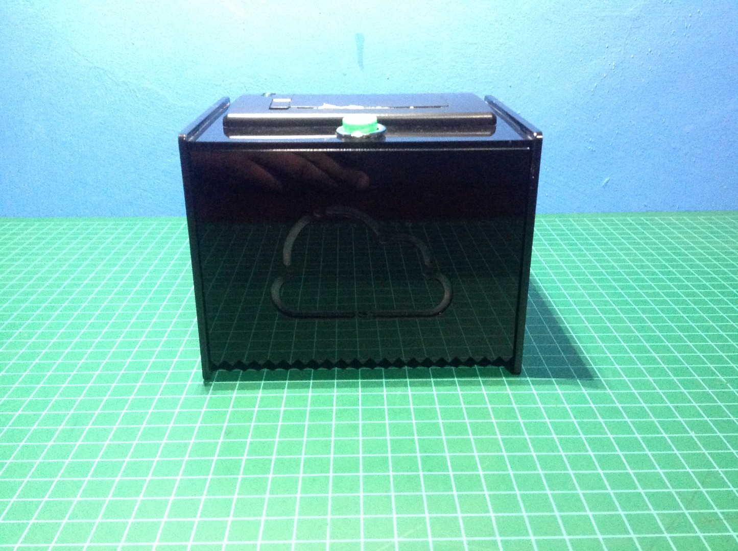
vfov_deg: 40.6
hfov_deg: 52.7
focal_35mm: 35
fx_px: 745
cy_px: 276
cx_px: 369
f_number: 2.4
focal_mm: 4.28
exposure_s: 1/15
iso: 640
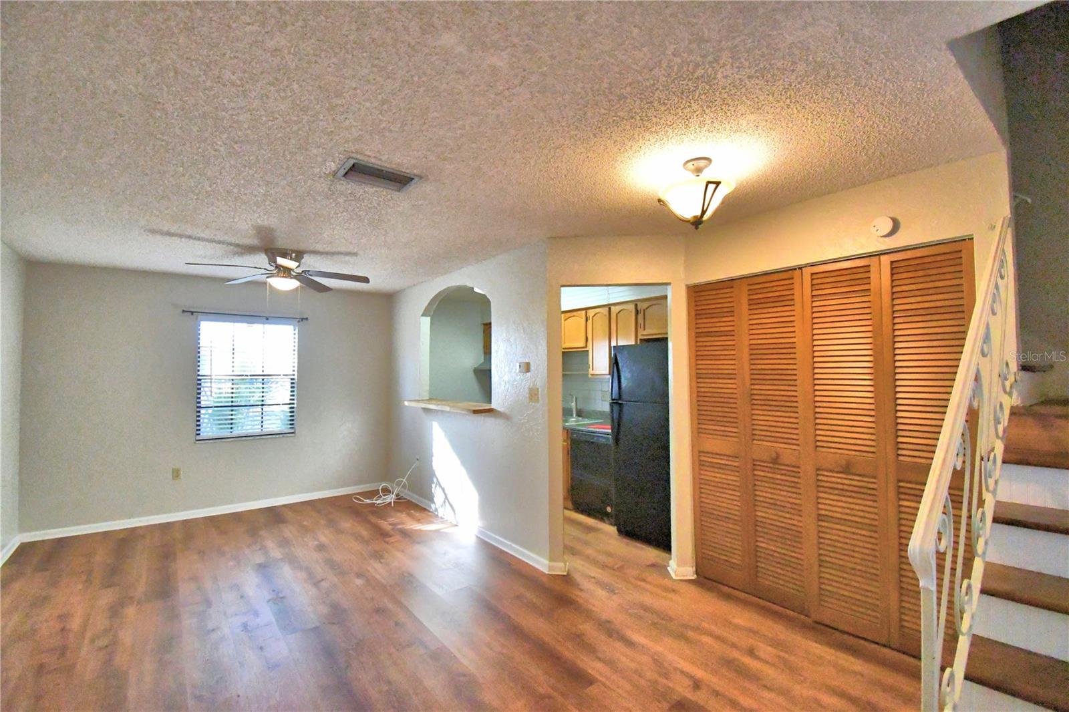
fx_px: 445
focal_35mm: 15
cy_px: 356
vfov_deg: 77.3
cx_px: 534
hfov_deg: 100.4
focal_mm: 10
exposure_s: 1/500
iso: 10000
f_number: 4.5
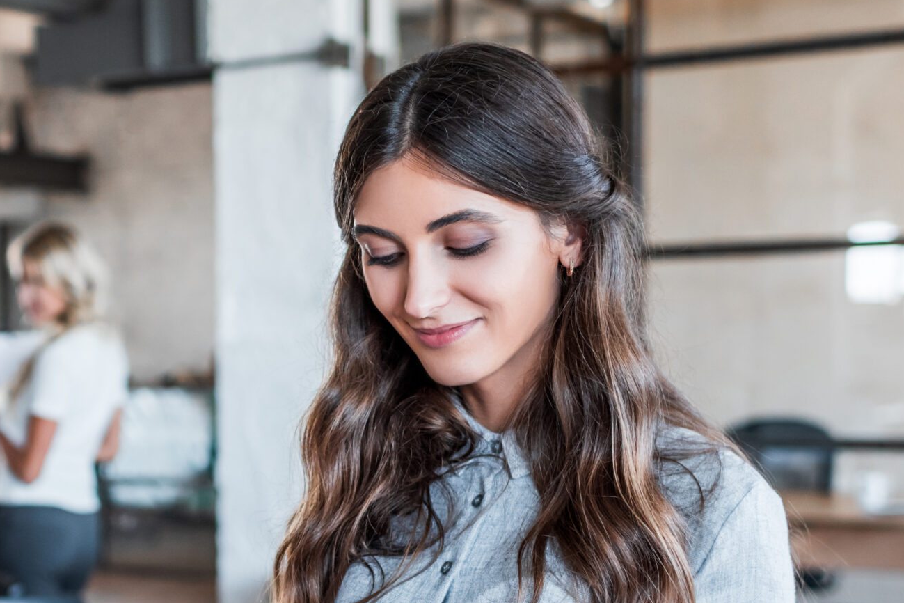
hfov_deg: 28.6
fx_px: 1733
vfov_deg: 19.5
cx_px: 187
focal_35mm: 69
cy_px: 475
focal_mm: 35
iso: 400
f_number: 2.5
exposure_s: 1/125
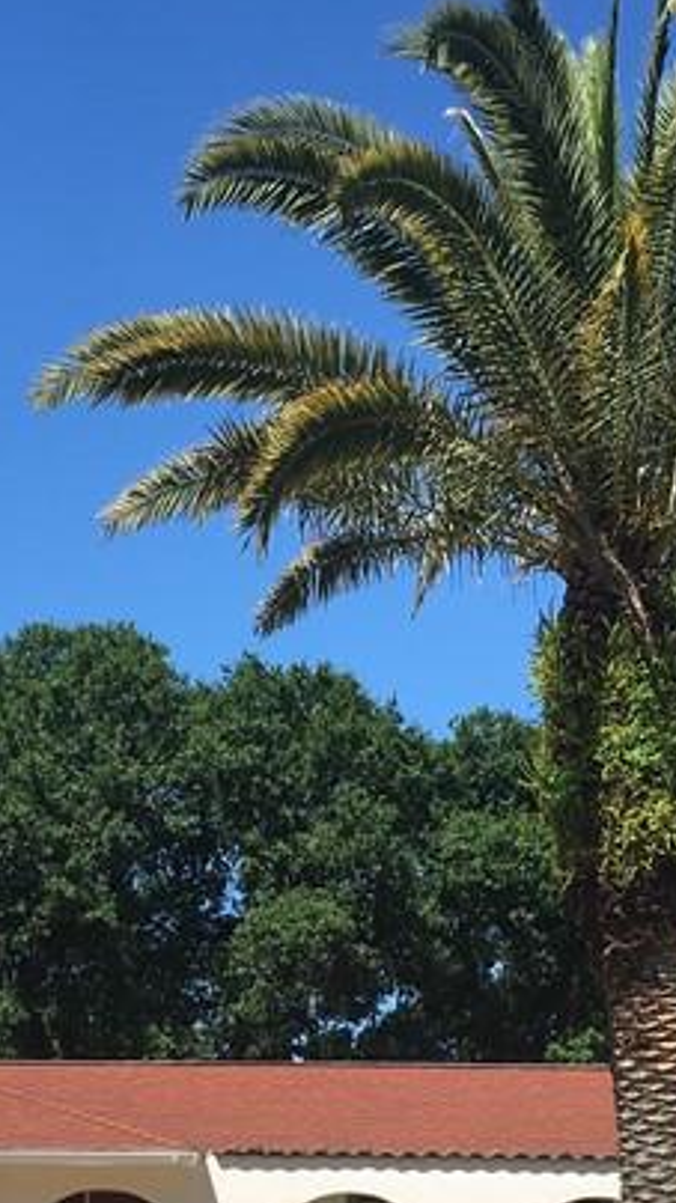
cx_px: 280
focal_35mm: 80
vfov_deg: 26.0
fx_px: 2551
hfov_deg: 15.1
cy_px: 965
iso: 25
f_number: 2.2
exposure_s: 1/1374
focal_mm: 4.15
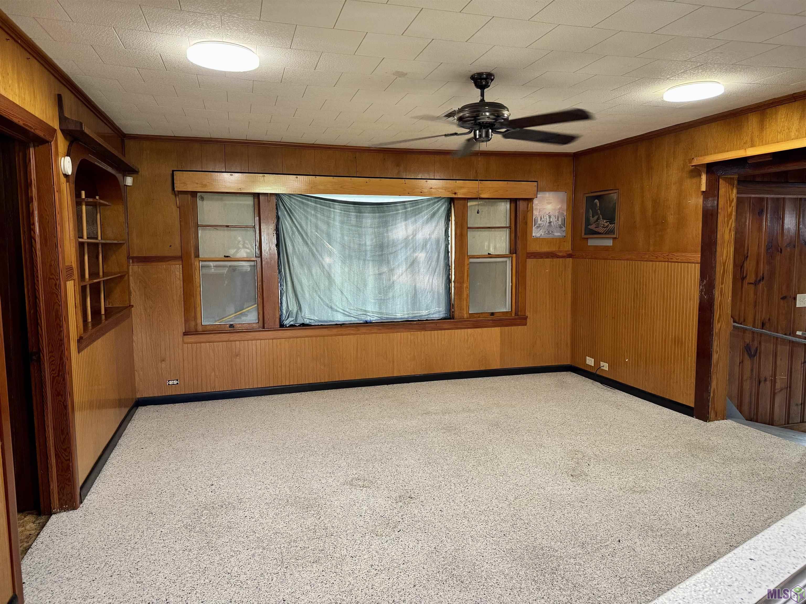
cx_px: 403
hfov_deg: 71.6
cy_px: 302
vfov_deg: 56.8
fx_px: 559
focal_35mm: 24
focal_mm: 6.76
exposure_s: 1/60
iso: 320
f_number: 1.78
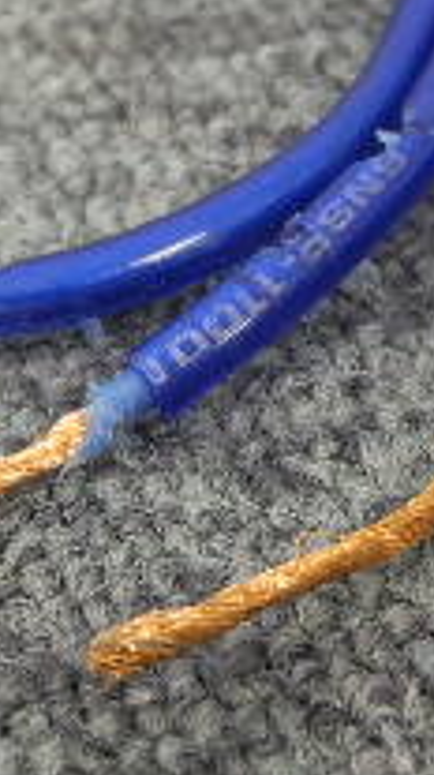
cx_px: 236
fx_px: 2421
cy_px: 314
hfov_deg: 10.2
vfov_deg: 18.2
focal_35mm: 118
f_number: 3.2
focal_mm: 7.4
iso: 400
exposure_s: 1/24
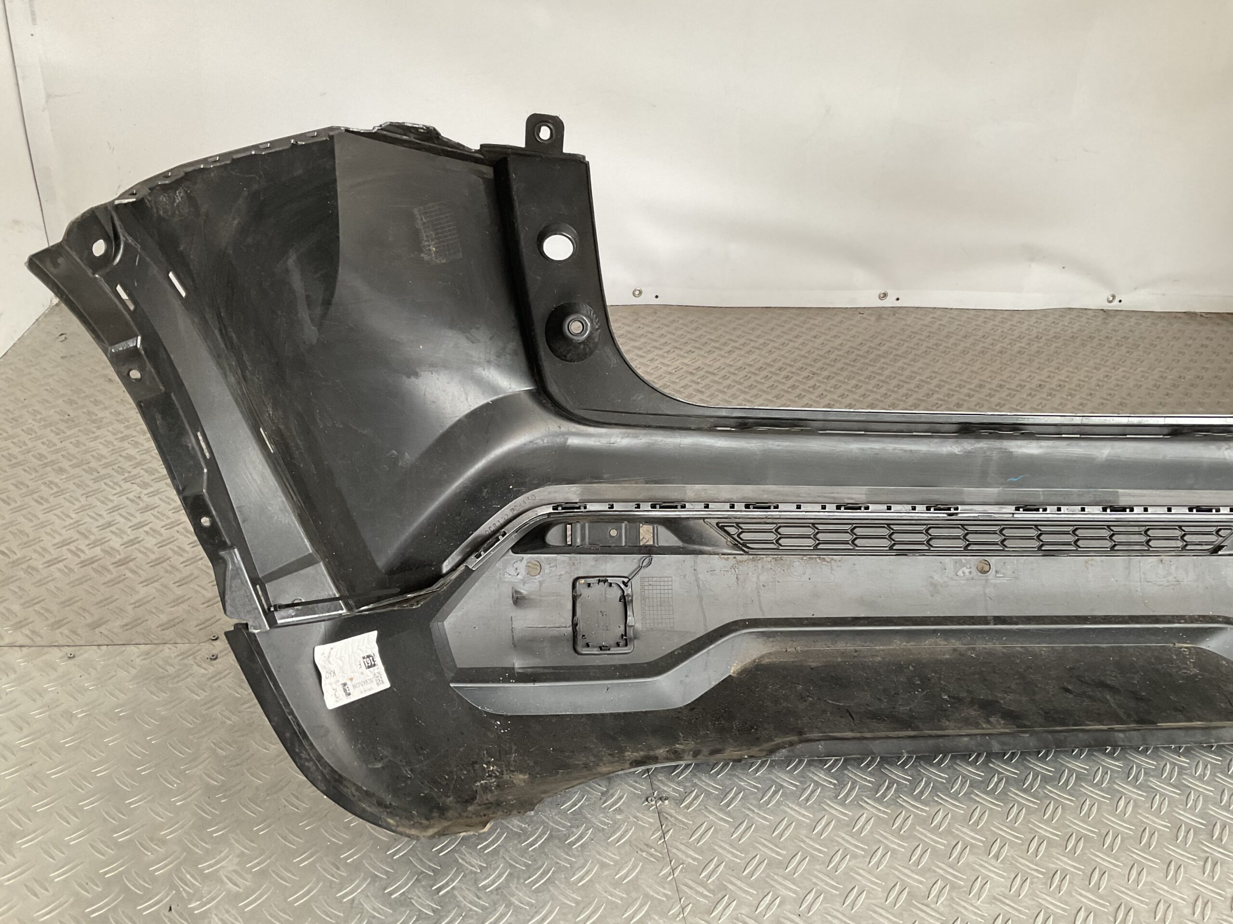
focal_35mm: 29
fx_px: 1033
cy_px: 462
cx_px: 616
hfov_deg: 61.7
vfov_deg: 48.2
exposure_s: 1/60
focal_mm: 3
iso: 64
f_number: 1.8
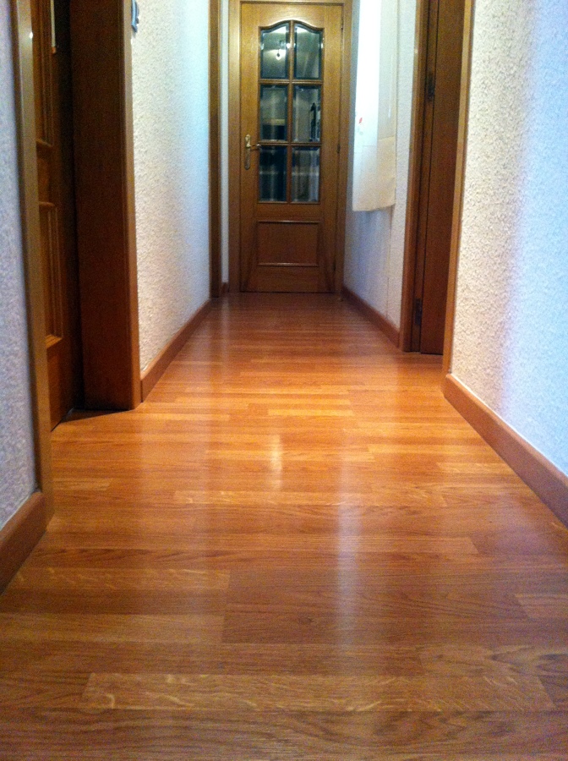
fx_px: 768
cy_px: 380
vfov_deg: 52.7
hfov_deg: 40.6
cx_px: 284
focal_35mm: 35
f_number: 2.8
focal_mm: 3.85
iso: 400
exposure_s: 1/15
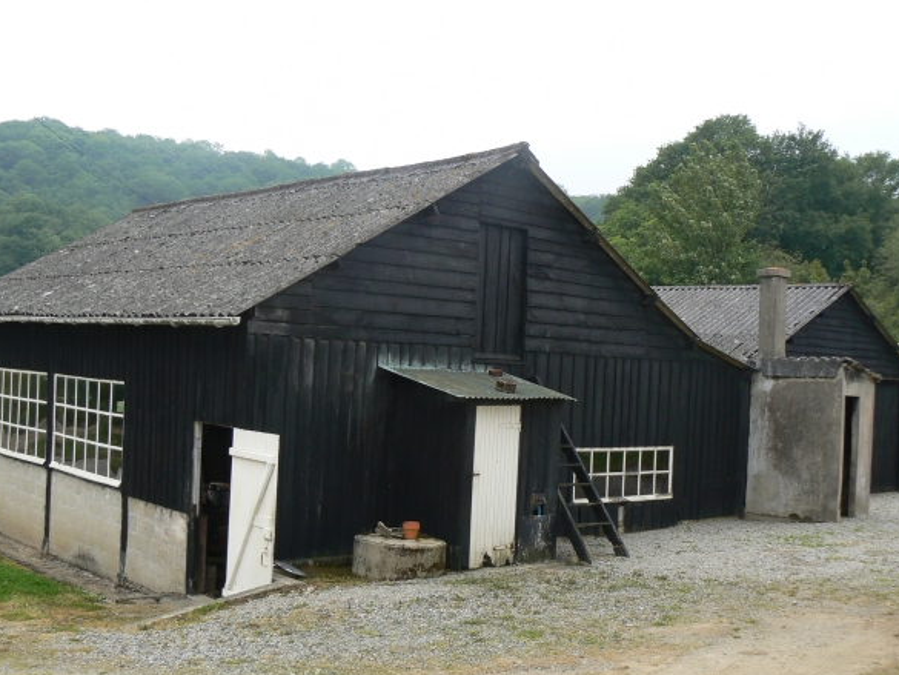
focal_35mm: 42
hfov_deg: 44.7
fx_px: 1091
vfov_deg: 34.3
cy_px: 360
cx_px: 410
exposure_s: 1/250
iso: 80
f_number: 5.6
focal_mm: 6
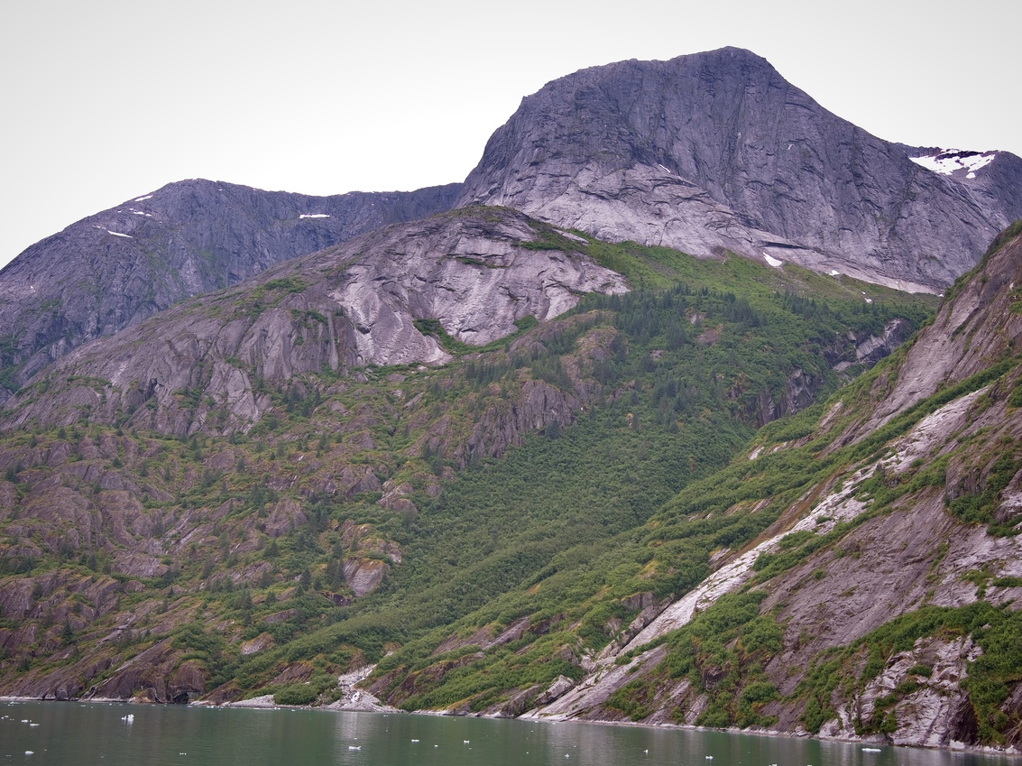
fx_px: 1476
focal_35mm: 50
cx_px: 523
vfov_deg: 29.1
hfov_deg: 38.2
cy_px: 384
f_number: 5
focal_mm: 46
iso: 100
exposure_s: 1/100
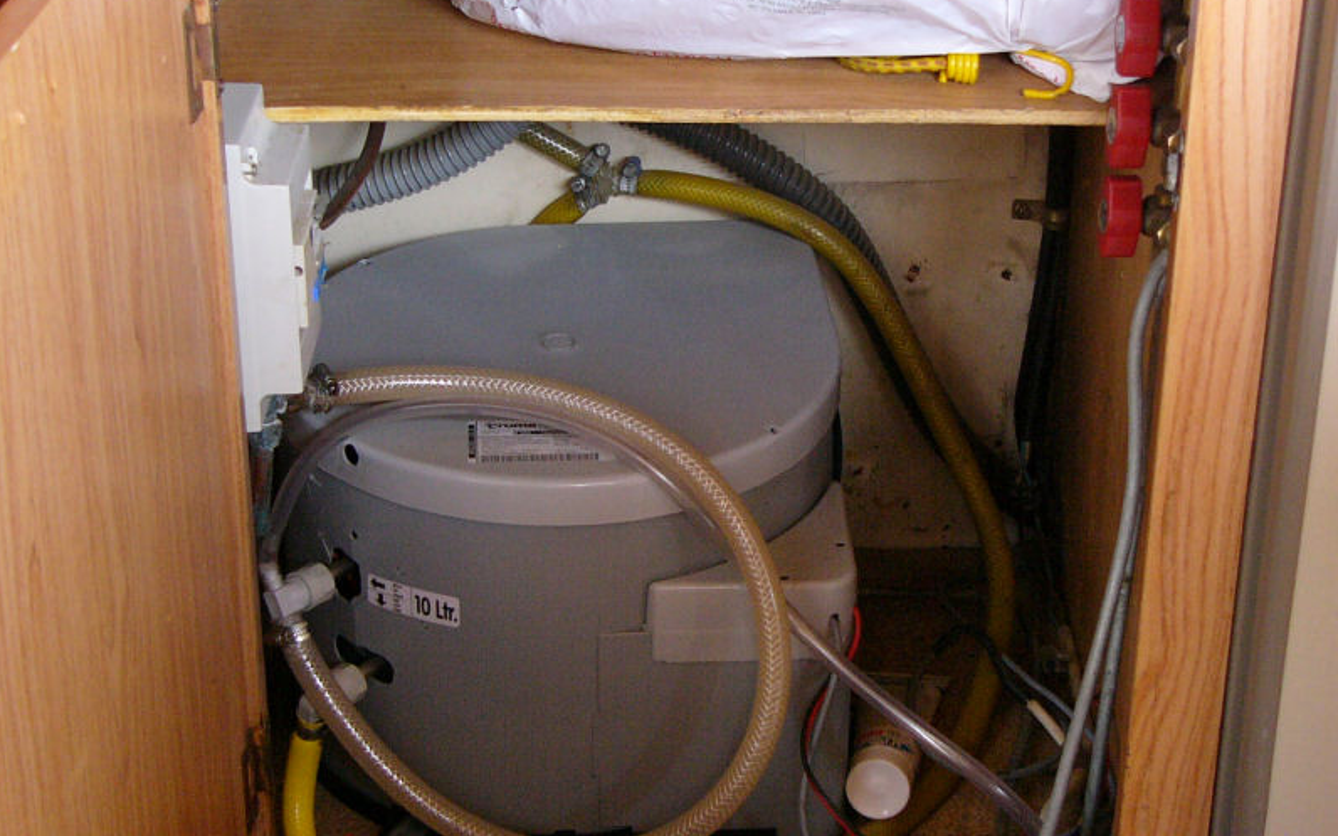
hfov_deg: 27.5
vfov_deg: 17.4
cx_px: 746
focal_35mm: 75
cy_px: 338
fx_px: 2734
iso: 200
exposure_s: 1/60
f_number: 2.8
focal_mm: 9.1
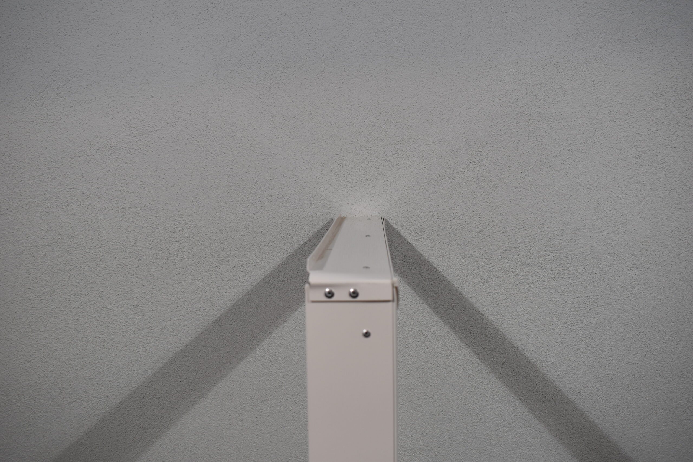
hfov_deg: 55.1
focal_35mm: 34
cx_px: 346
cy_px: 231
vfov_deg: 38.4
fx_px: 664
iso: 200
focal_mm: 23
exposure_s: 1/125
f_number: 5.6
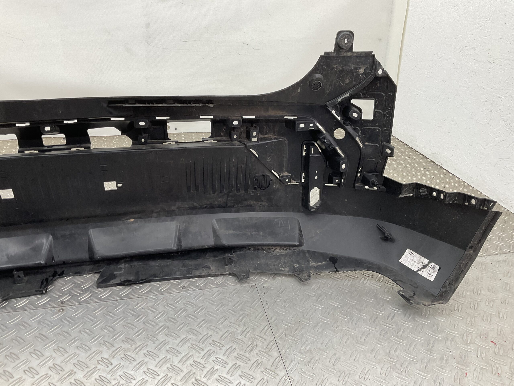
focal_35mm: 29
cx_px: 257
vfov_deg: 48.2
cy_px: 193
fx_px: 431
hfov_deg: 61.7
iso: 40
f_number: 1.8
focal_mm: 3
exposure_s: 1/120
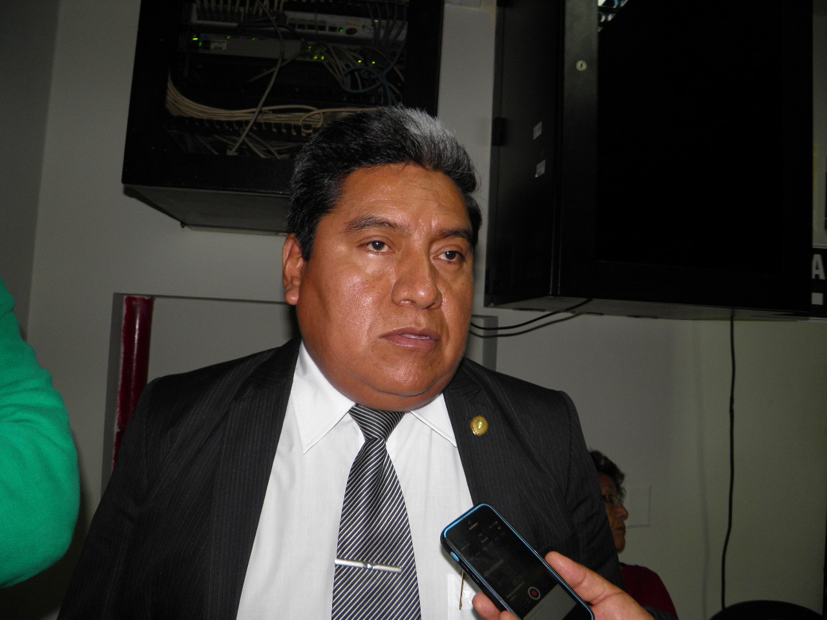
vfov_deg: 49.7
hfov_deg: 63.4
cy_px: 310
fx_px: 669
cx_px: 414
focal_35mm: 28
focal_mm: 4.9
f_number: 2.8
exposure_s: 1/30
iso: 100
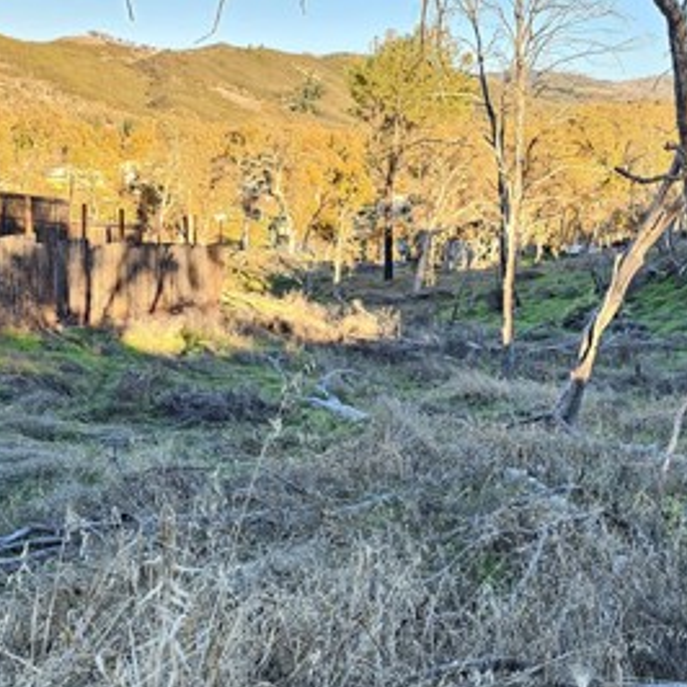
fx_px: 1100
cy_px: 328
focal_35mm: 49
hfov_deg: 34.6
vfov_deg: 34.7
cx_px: 385
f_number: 1.7
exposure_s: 1/180
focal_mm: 6.3
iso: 50
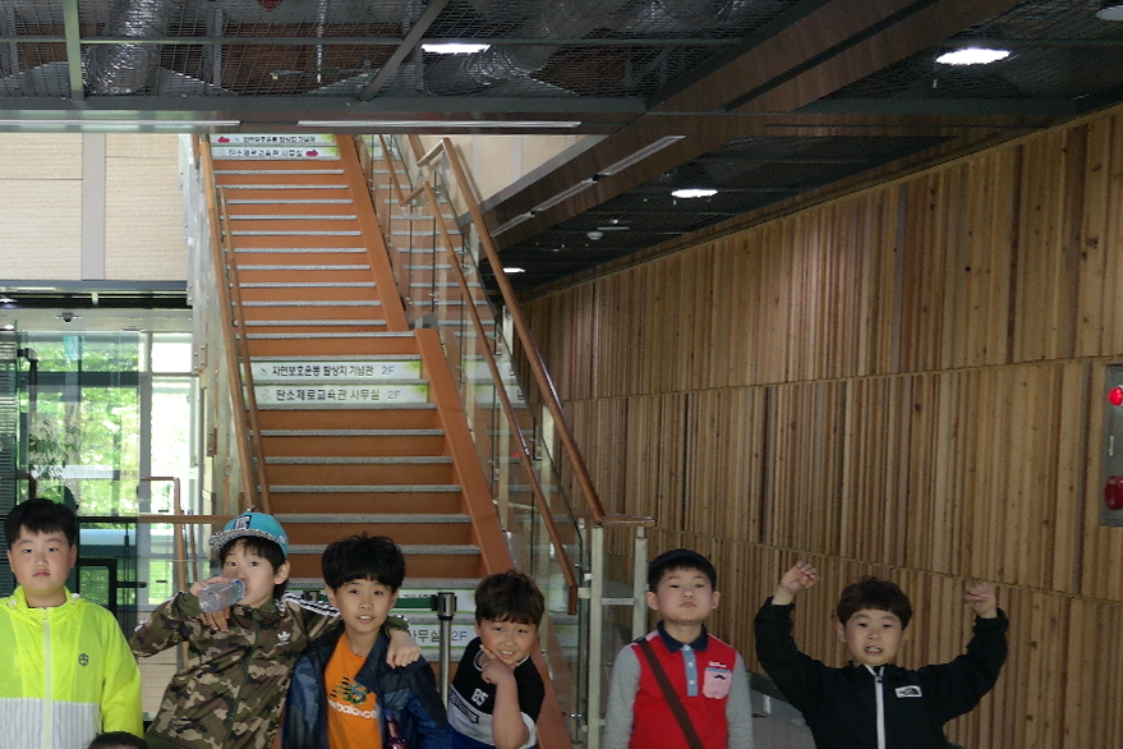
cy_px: 594
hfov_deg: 32.1
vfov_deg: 22.7
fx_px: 1840
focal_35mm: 59
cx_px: 88
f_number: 3.5
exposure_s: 1/40
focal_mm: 20
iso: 400
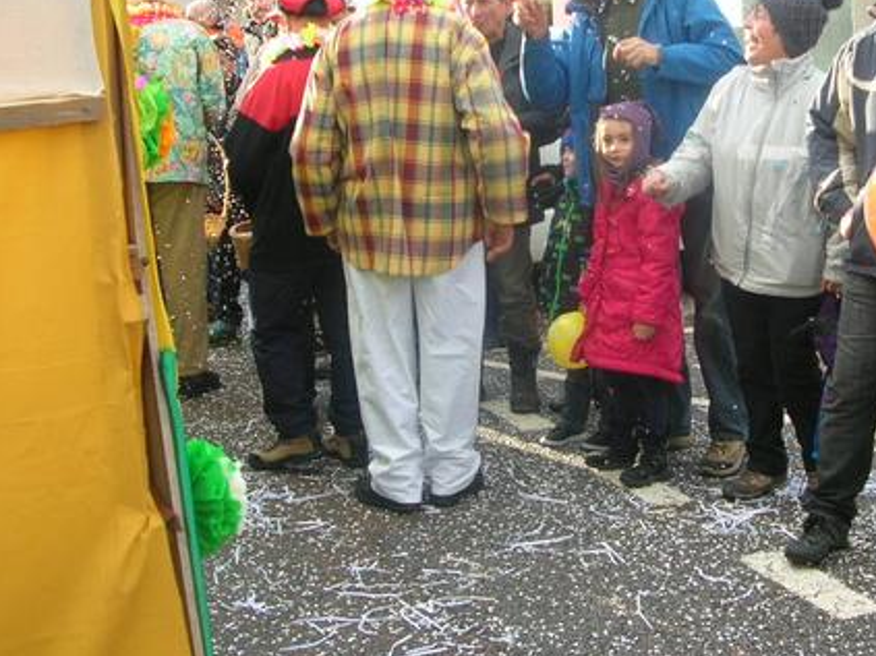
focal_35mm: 56
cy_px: 236
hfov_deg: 33.9
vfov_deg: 26.0
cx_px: 621
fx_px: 1417
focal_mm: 6.2
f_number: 2.9
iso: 50
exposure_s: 1/178
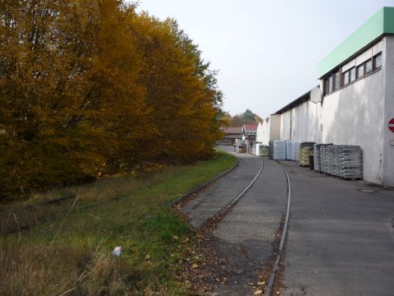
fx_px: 364
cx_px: 197
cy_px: 148
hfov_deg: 56.8
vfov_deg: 44.2
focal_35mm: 32
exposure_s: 1/400
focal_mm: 5.2
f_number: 4
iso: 100
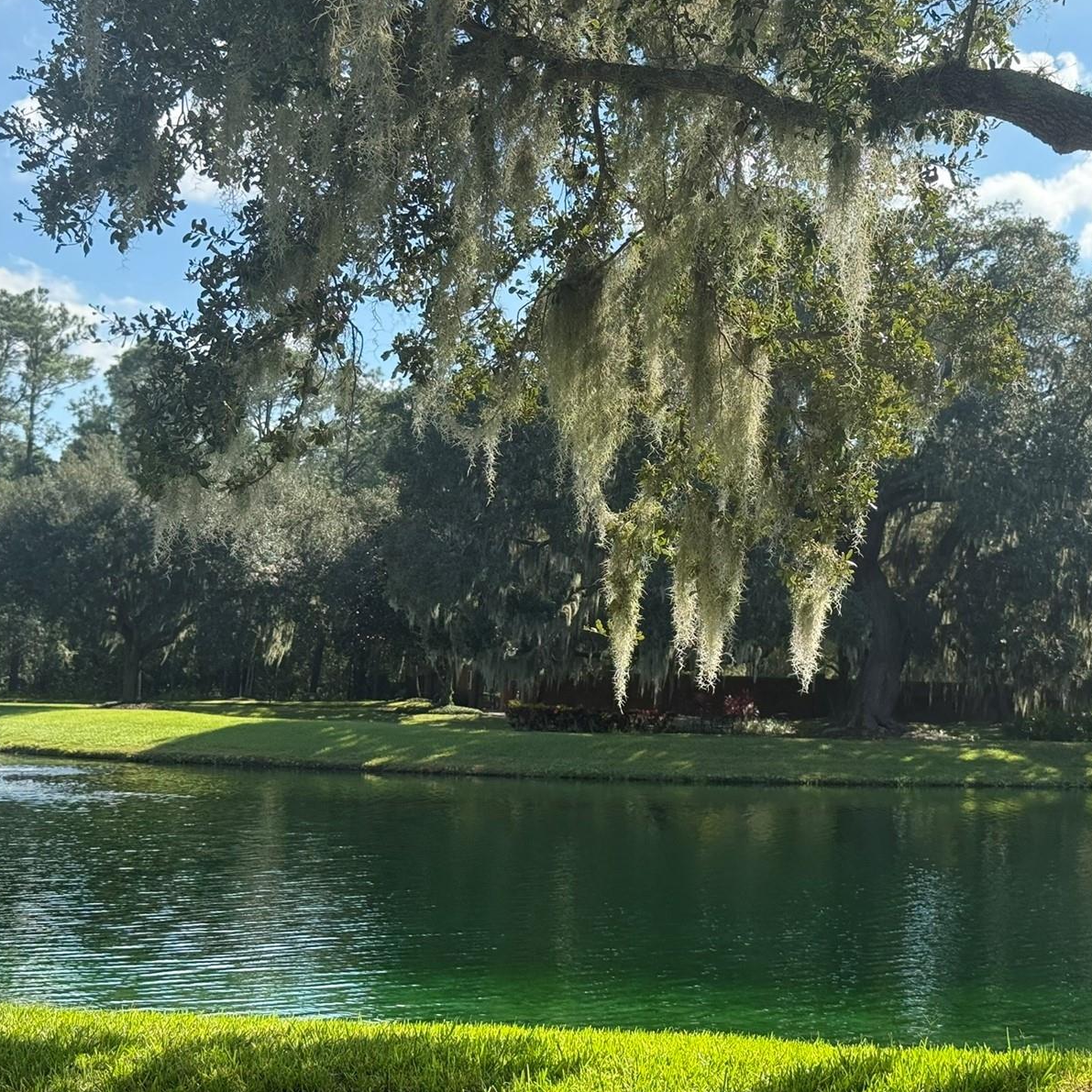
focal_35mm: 57
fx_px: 2034
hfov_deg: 29.8
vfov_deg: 30.0
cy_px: 545
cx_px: 724
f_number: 1.78
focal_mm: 6.76
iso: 80
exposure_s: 1/2146
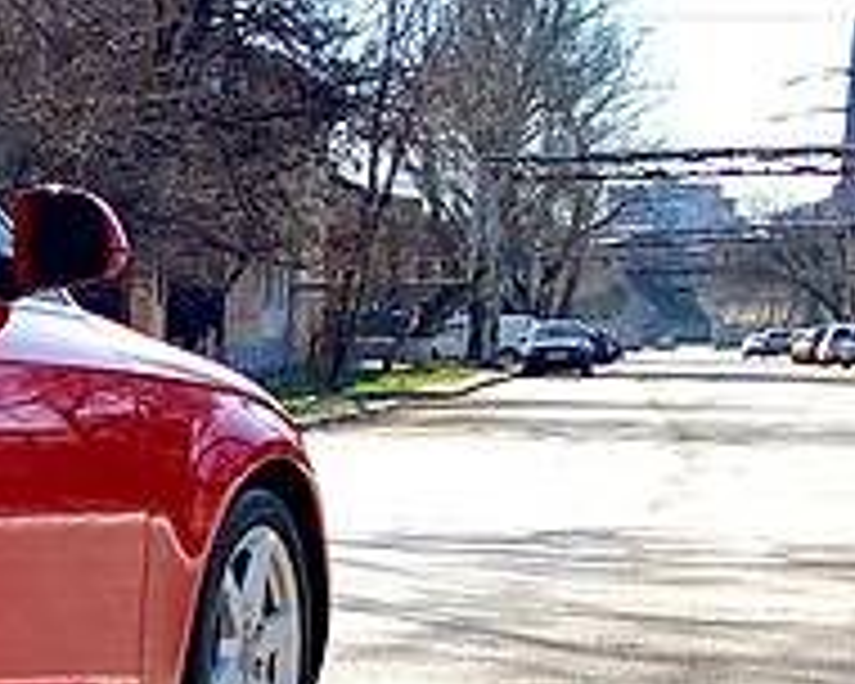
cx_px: -868
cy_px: 724
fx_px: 2708
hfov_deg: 14.7
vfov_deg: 14.1
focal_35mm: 107
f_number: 1.8
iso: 25
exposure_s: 1/1299
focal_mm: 4.2
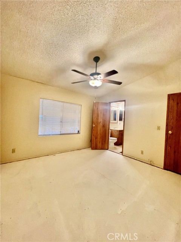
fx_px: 91
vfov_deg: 106.2
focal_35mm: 13
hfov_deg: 89.9
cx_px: 90
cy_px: 121
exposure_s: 1/60
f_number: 1.8
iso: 250
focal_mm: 1.57
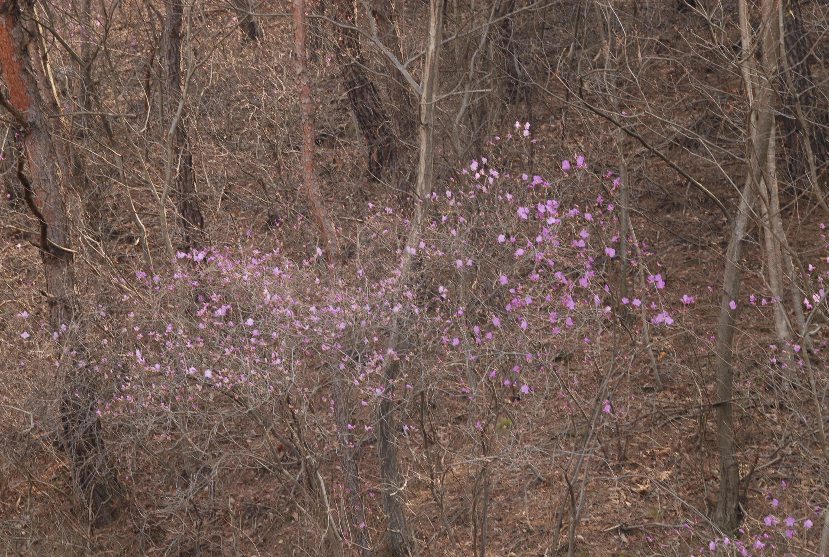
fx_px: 1731
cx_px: 414
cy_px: 278
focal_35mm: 75
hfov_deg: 26.9
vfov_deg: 18.3
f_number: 8
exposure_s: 1/40
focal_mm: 50
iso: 200
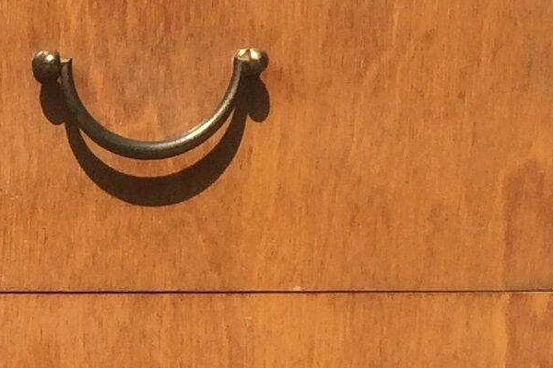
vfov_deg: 8.2
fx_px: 2519
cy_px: 543
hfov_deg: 11.4
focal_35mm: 164
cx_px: -541
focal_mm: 4.15
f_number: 2.2
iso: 32
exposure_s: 1/3425
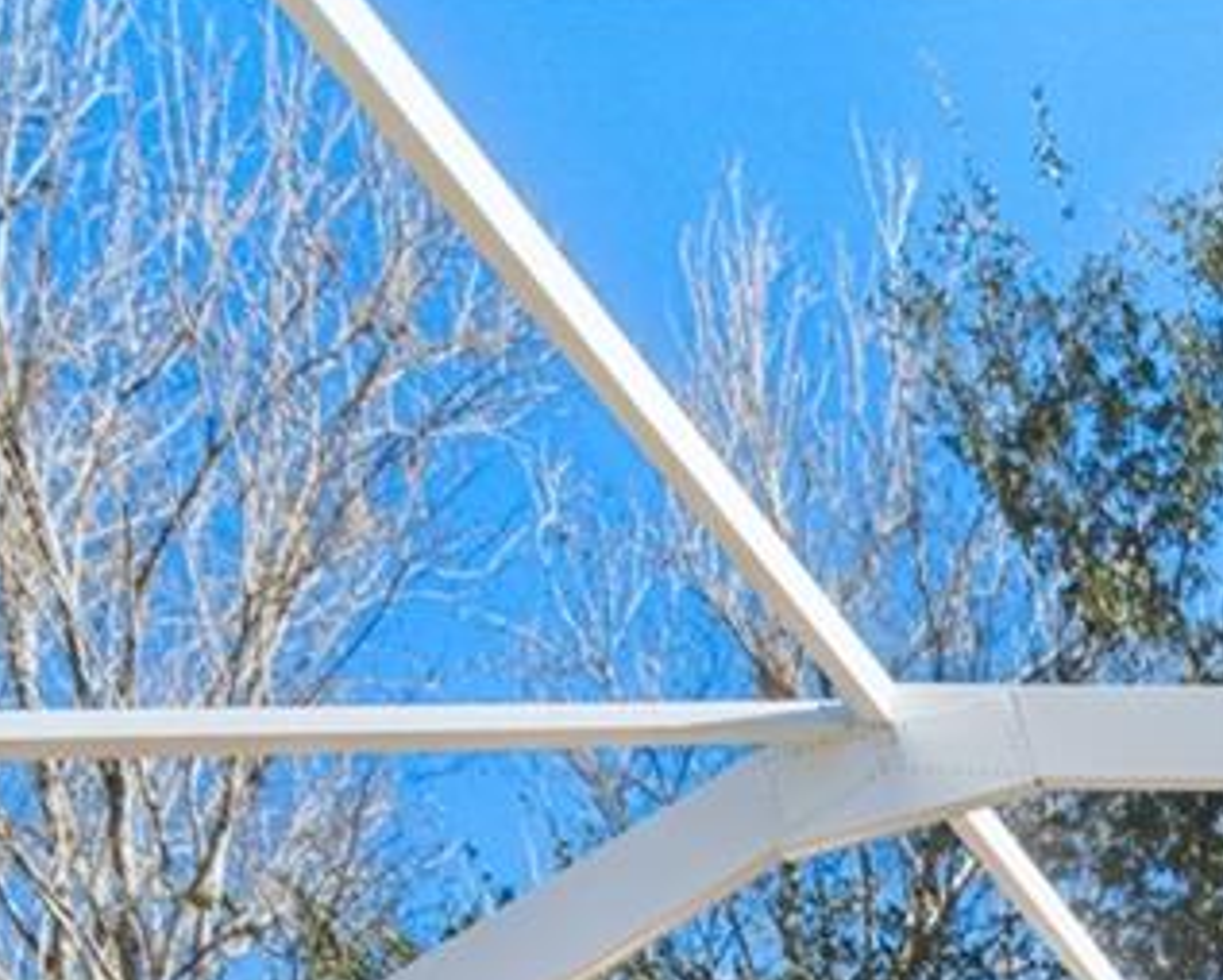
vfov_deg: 16.1
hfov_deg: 21.5
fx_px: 2572
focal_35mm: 71
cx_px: 1925
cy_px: 2029
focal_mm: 10
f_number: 7.1
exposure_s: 1/30
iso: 100
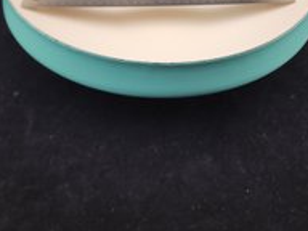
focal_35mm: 41
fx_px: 365
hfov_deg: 45.8
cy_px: 31
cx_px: 158
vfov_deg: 33.6
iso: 20
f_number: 1.8
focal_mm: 6.4
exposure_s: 1/120
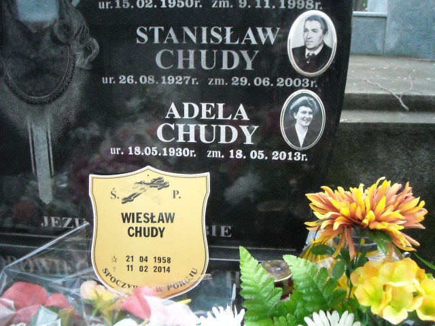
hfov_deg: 52.6
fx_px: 440
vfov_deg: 40.7
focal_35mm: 35
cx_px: 218
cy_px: 163
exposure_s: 1/74
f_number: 2.8
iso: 800
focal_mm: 5.7
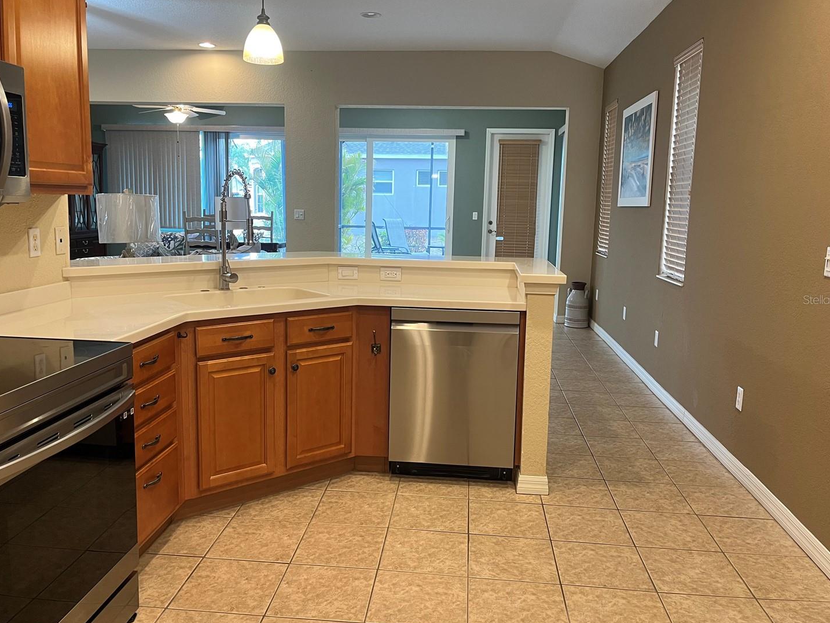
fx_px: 695
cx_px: 395
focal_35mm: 29
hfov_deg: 61.6
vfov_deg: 48.2
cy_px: 299
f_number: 1.6
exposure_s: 1/60
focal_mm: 5.1
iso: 160
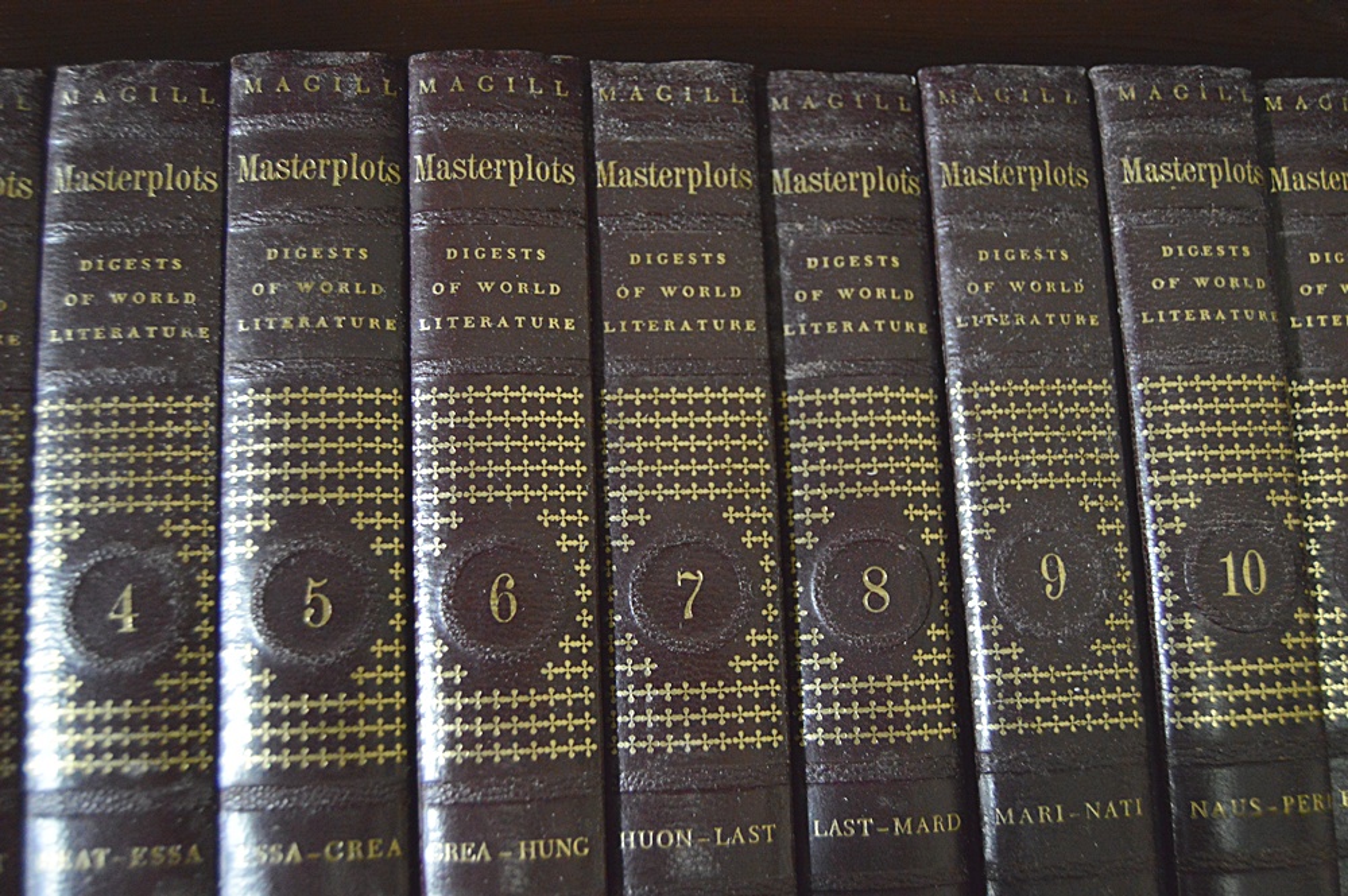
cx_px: 674
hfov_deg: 53.2
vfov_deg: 36.8
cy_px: 448
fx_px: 1347
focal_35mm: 36
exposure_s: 1/60
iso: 2500
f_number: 3.8
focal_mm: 24
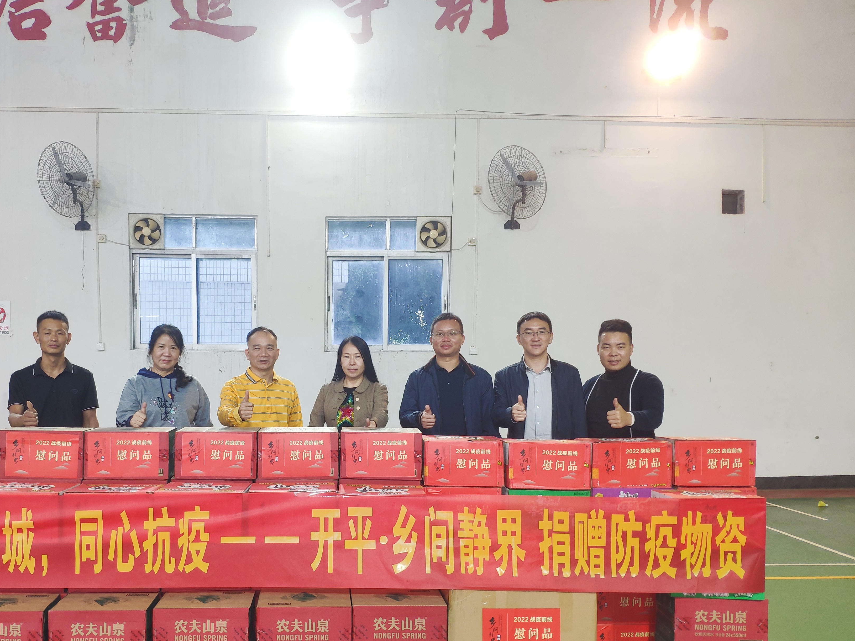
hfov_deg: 66.5
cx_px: 333
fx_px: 642
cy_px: 381
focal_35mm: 26
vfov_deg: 52.7
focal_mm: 4.22
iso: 244
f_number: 1.8
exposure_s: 1/100
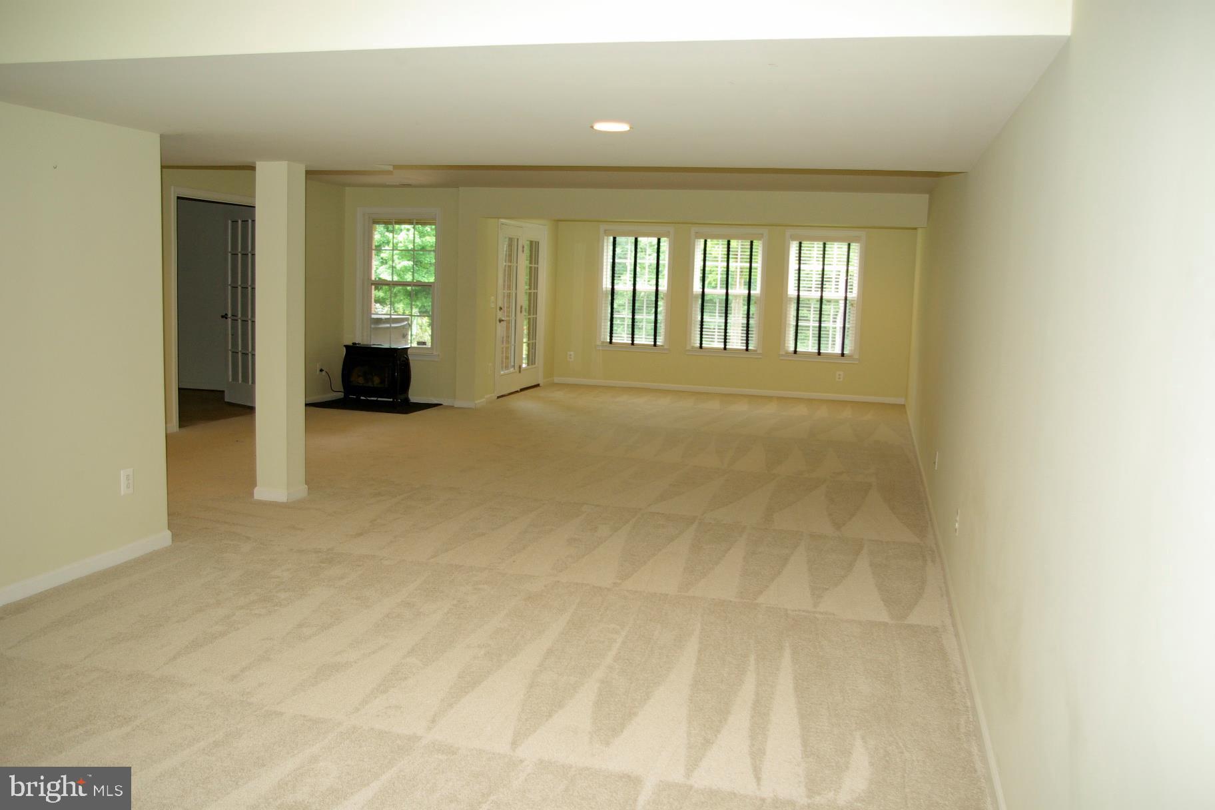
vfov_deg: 43.6
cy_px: 405
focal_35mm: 30
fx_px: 1012
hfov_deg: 61.9
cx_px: 608
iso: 200
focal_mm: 20
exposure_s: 1/30
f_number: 4
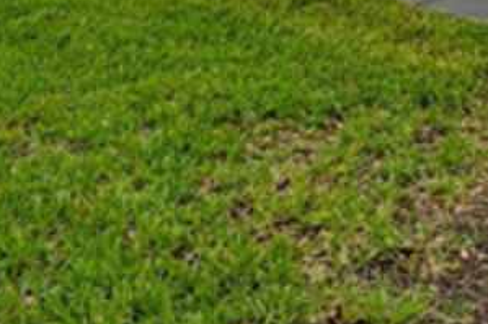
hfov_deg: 26.3
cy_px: -296
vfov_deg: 14.9
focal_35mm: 77
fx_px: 1043
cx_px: 227
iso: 320
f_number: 8
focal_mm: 12
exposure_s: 1/1000
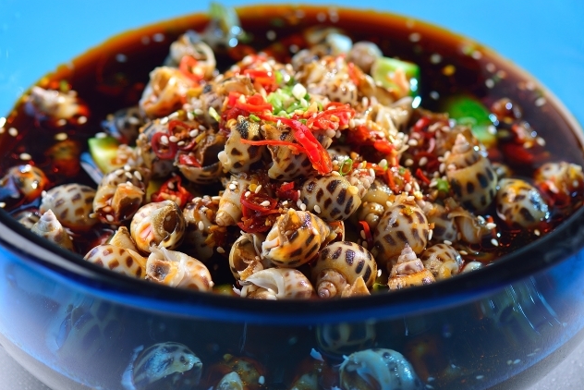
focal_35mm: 170
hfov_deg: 12.1
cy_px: 148
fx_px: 2759
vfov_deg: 8.1
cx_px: 286
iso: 125
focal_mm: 105
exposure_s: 1/125
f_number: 5.6
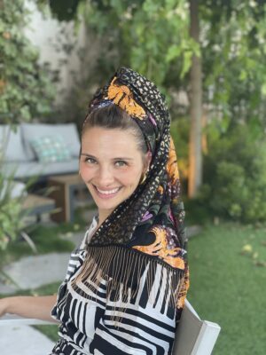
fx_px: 533
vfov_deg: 36.8
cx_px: 133
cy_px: 178
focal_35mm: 52
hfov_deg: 28.0
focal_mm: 6
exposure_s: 1/100
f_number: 2
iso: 50
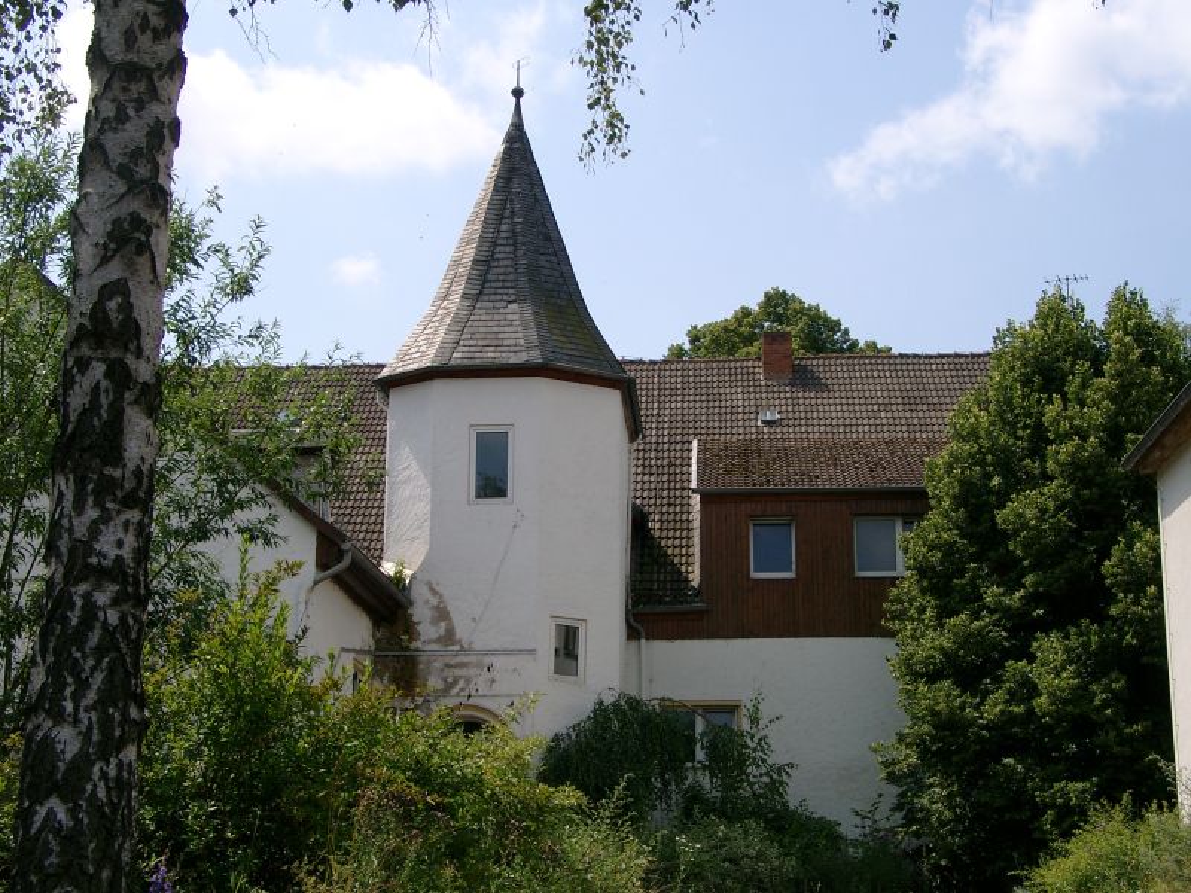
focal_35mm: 60
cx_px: 596
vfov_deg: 24.4
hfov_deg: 32.2
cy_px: 446
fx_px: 2064
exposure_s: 1/790
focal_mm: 12.52
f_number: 4
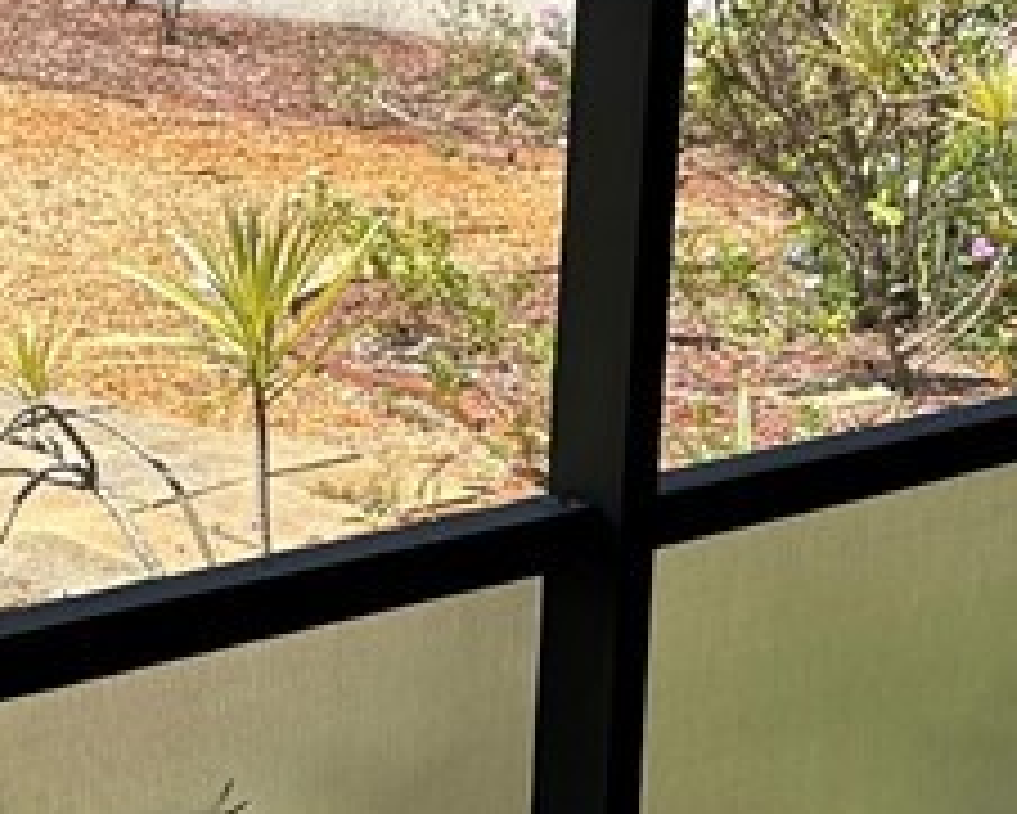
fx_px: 3192
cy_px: 148
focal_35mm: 106
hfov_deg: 16.8
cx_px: -414
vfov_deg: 14.4
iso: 80
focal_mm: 6.86
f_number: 1.78
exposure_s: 1/2155
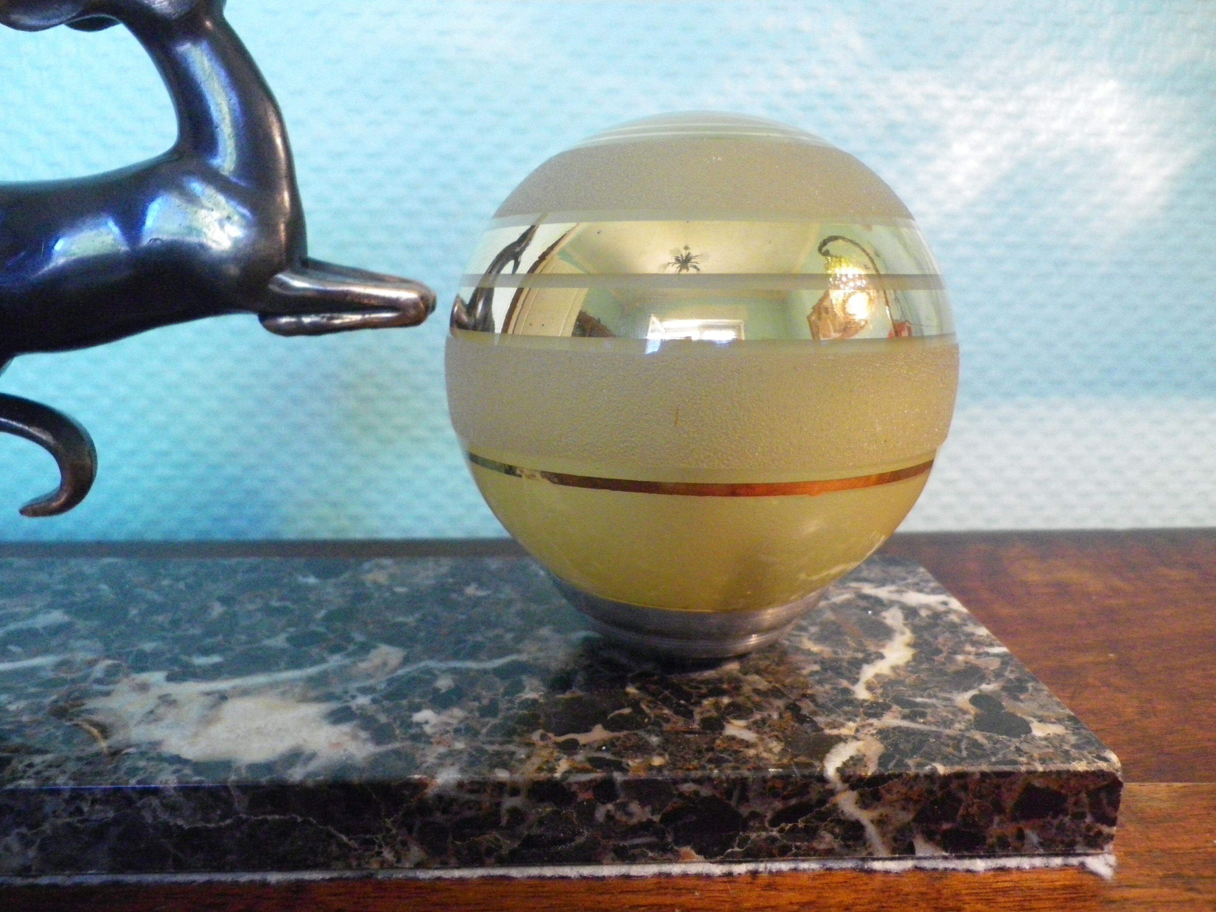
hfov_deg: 63.4
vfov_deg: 49.7
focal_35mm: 28
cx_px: 608
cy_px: 456
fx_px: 984
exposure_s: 1/60
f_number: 2.6
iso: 640
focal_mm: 4.9
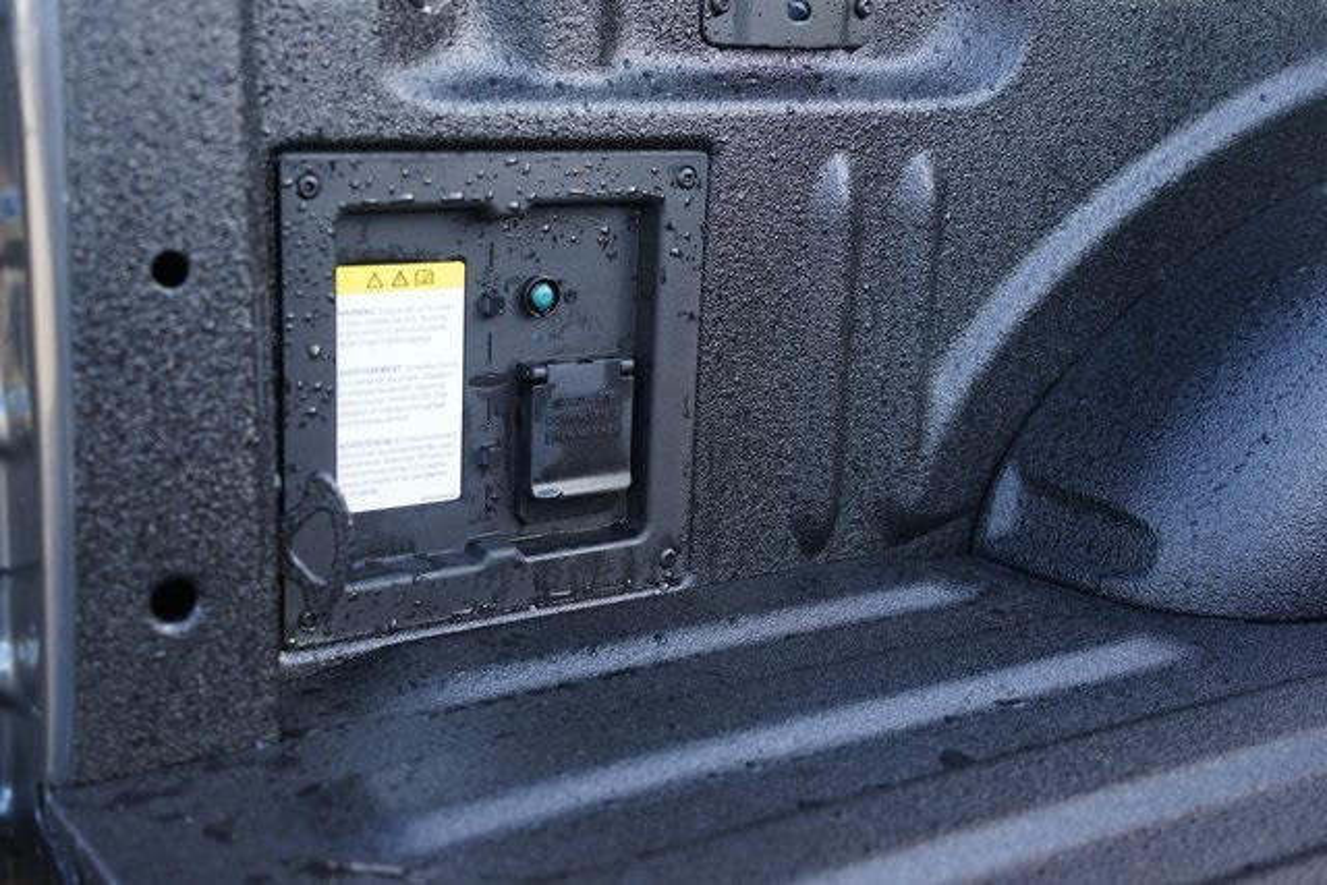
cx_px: 664
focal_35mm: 46
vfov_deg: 29.3
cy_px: 442
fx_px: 1696
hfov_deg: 42.7
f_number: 4
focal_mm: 46
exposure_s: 1/160
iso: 320
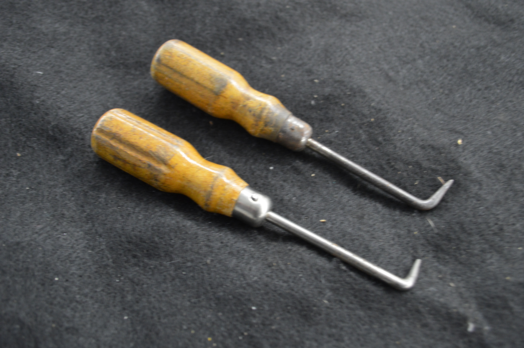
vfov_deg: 39.9
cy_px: 174
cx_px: 262
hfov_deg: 57.3
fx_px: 480
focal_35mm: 33
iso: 1400
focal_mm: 22
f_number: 3.8
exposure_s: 1/15
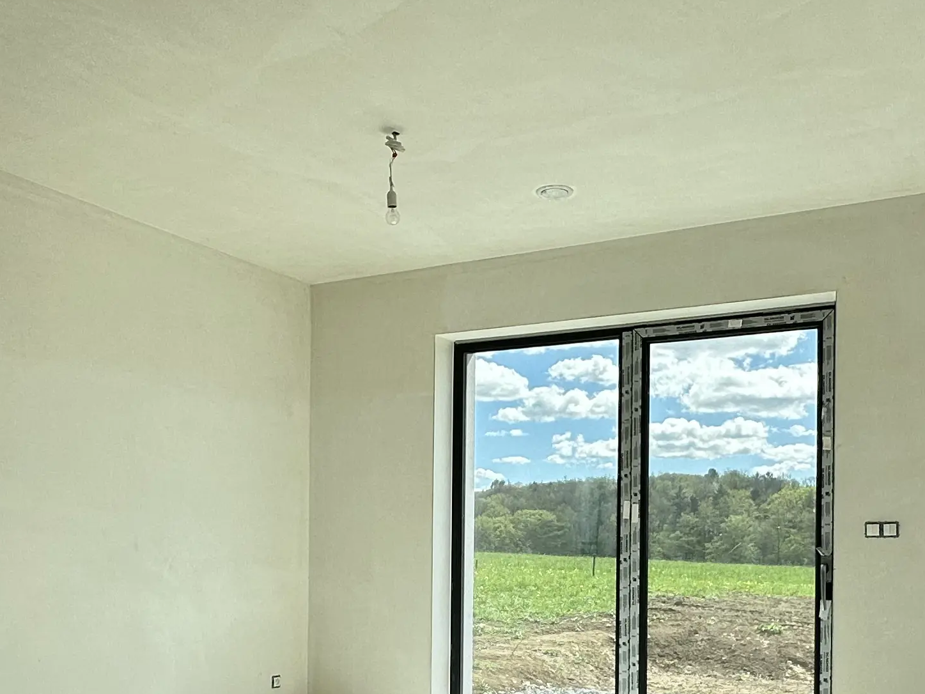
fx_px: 1042
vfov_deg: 35.7
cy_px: 548
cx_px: 477
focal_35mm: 39
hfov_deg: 47.8
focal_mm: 2.22
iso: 40
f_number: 2.2
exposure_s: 1/465
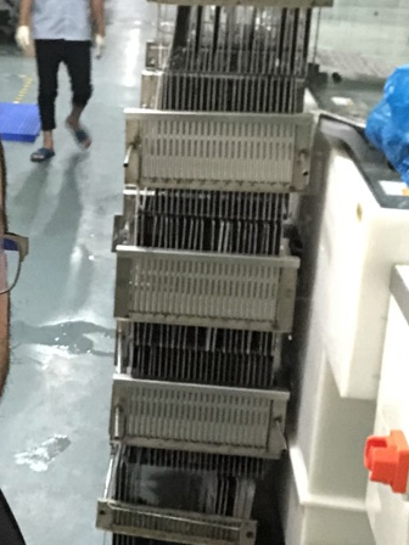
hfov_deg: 19.6
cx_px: 7
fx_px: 1150
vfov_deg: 26.6
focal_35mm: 73
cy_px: 209
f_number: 2.2
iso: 500
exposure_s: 1/24
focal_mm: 2.87
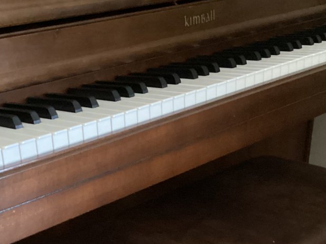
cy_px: 288
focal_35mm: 76
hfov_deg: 25.6
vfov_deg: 18.4
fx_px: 716
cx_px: 137
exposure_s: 1/17
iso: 640
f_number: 2.4
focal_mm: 3.3
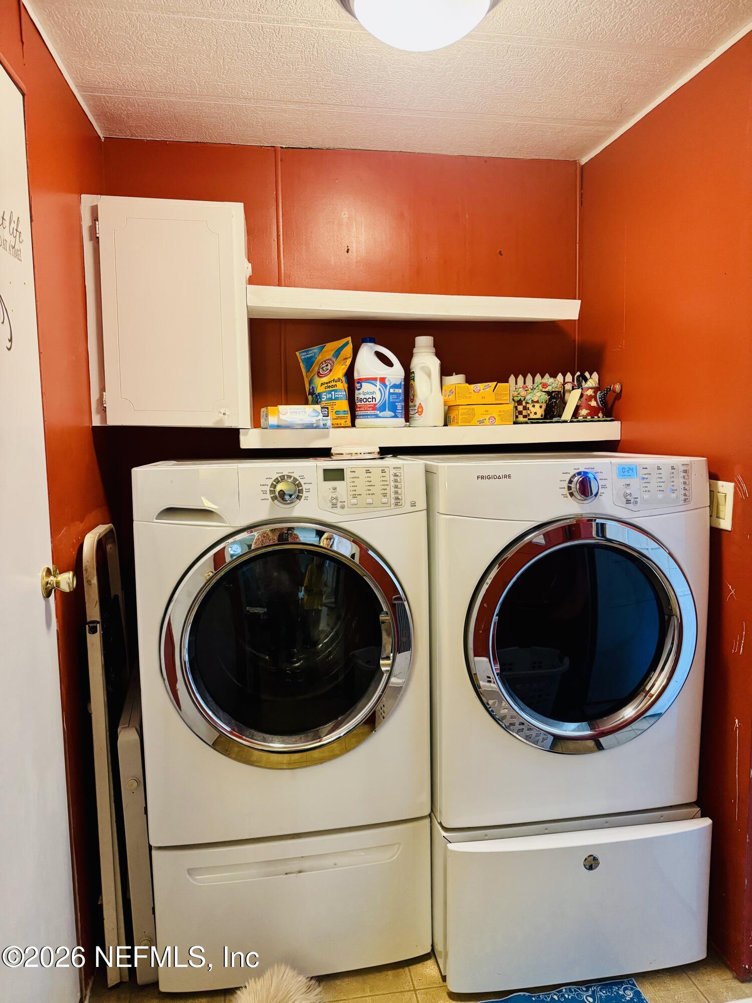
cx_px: 376
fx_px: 695
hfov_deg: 56.8
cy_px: 502
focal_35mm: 24
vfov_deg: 71.6
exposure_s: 1/60
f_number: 1.78
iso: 500
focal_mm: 6.76
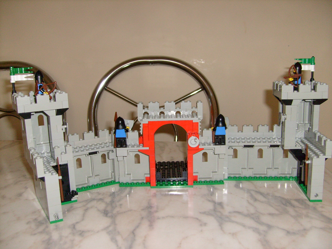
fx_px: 336
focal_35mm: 35
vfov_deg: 40.7
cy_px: 124
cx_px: 166
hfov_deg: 52.6
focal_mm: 5.8
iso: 100
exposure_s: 1/45
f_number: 2.8
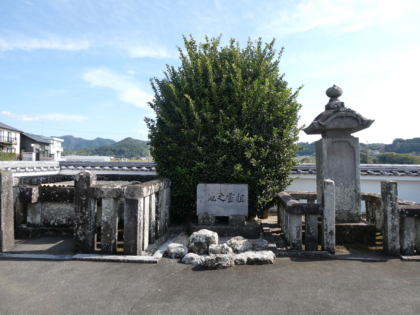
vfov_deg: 56.8
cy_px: 158
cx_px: 210
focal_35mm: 24
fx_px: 291
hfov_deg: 71.6
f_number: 3.3
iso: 80
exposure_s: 1/500
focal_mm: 4.3
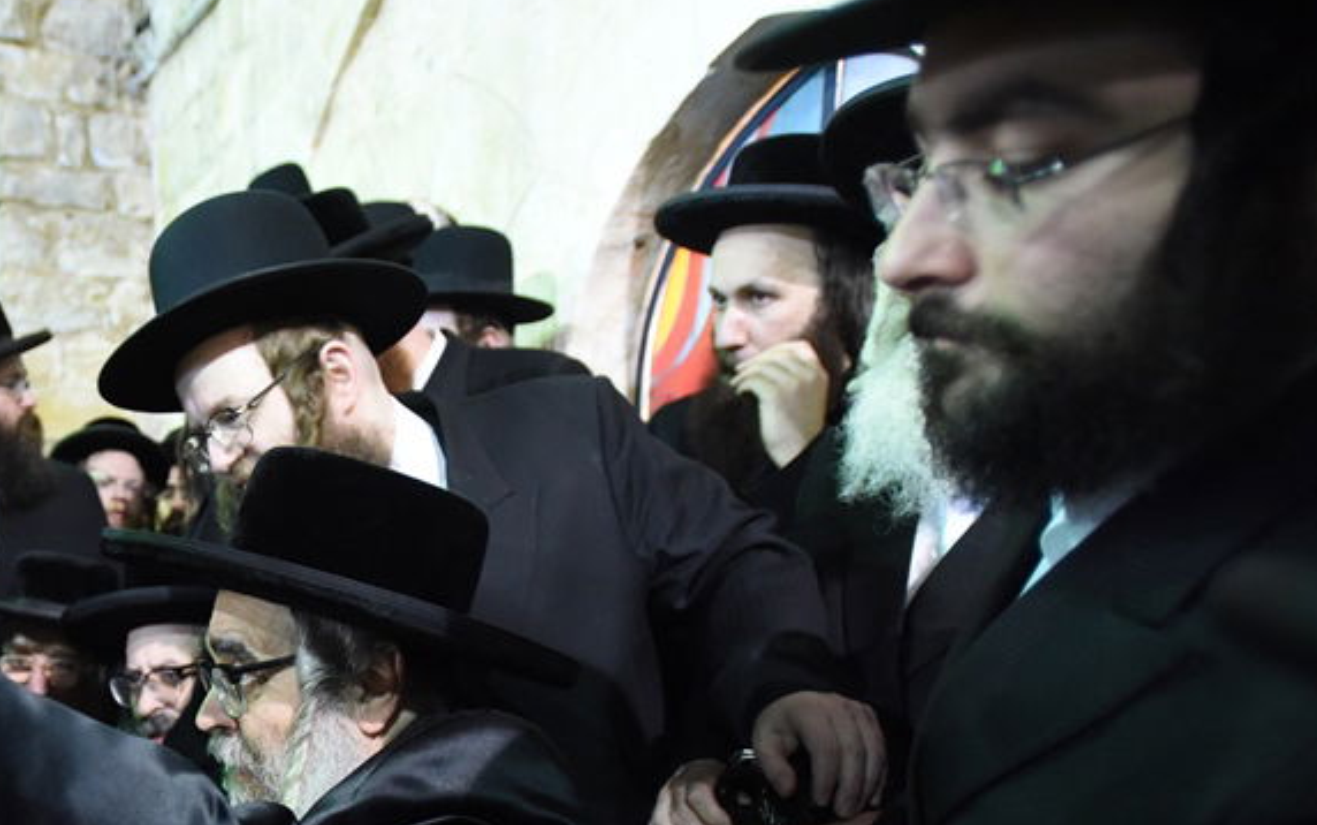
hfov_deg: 55.5
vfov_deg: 37.5
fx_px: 1113
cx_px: 210
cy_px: 769
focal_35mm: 31
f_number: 2.8
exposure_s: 1/50
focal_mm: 17
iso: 5000
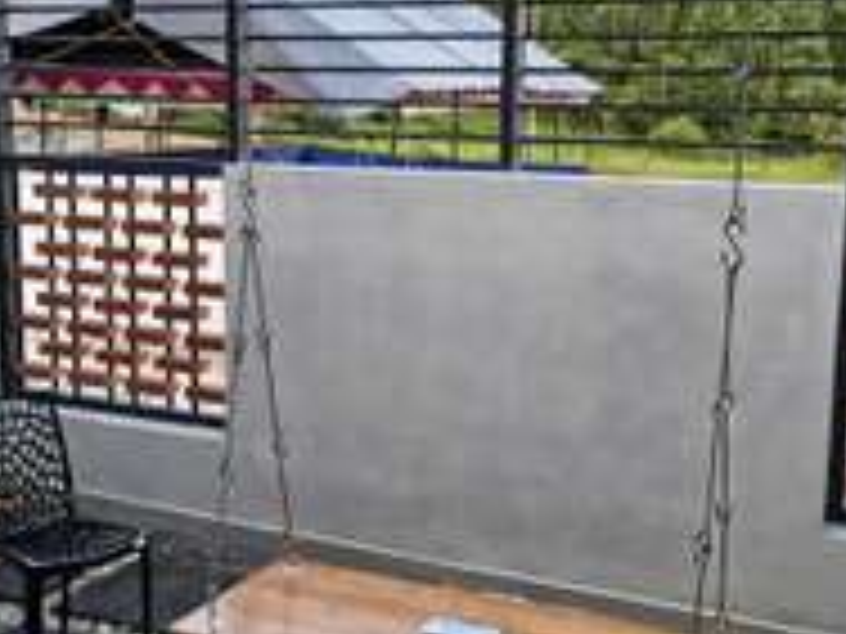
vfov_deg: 29.7
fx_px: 1198
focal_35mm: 49
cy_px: 306
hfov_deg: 38.9
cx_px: 428
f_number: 1.8
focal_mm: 5.56
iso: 131
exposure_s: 1/100
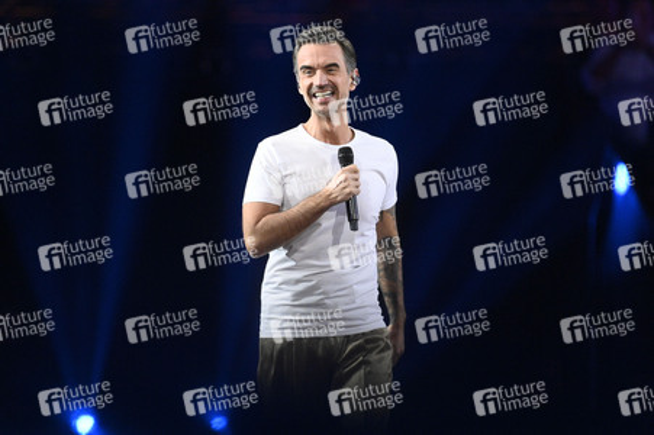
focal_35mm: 420
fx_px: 7624
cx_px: 327
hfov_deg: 4.9
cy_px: 218
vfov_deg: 3.3
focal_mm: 420
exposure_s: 1/200
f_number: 5.6
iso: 16000
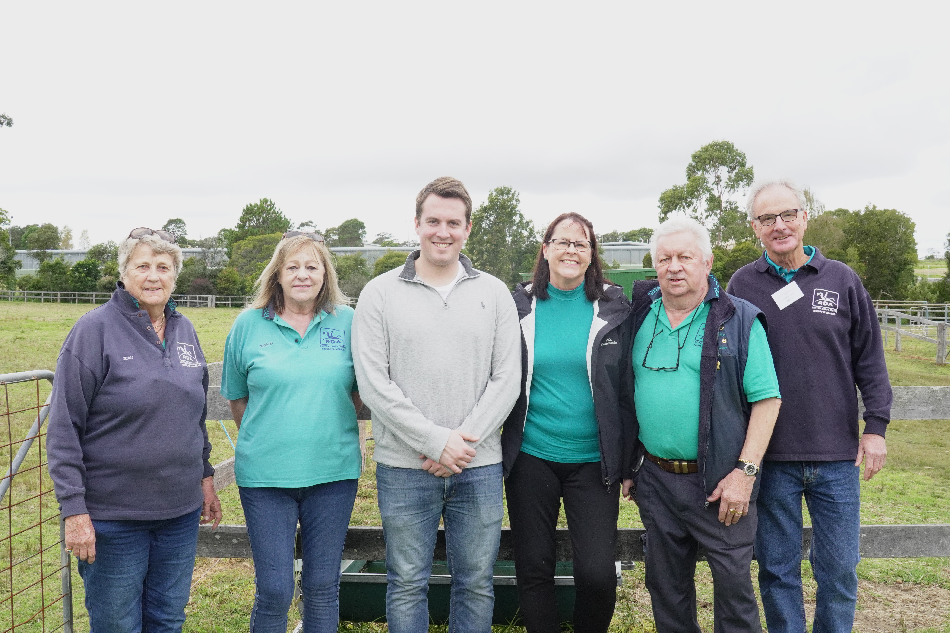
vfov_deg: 36.9
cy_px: 316
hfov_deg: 53.1
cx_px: 475
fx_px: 950
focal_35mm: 36
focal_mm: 24
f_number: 11
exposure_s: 1/200
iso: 1000
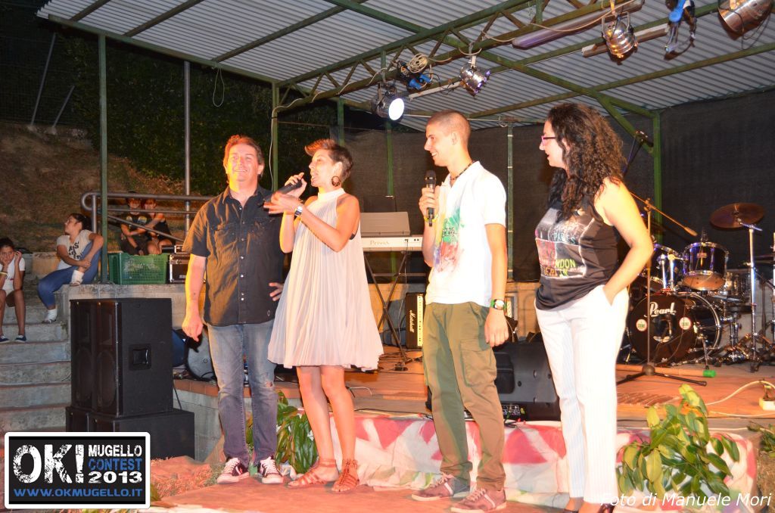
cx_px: 388
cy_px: 256
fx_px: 1031
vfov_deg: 27.9
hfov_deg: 41.2
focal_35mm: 48
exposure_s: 1/60
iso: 1000
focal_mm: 32
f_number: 5
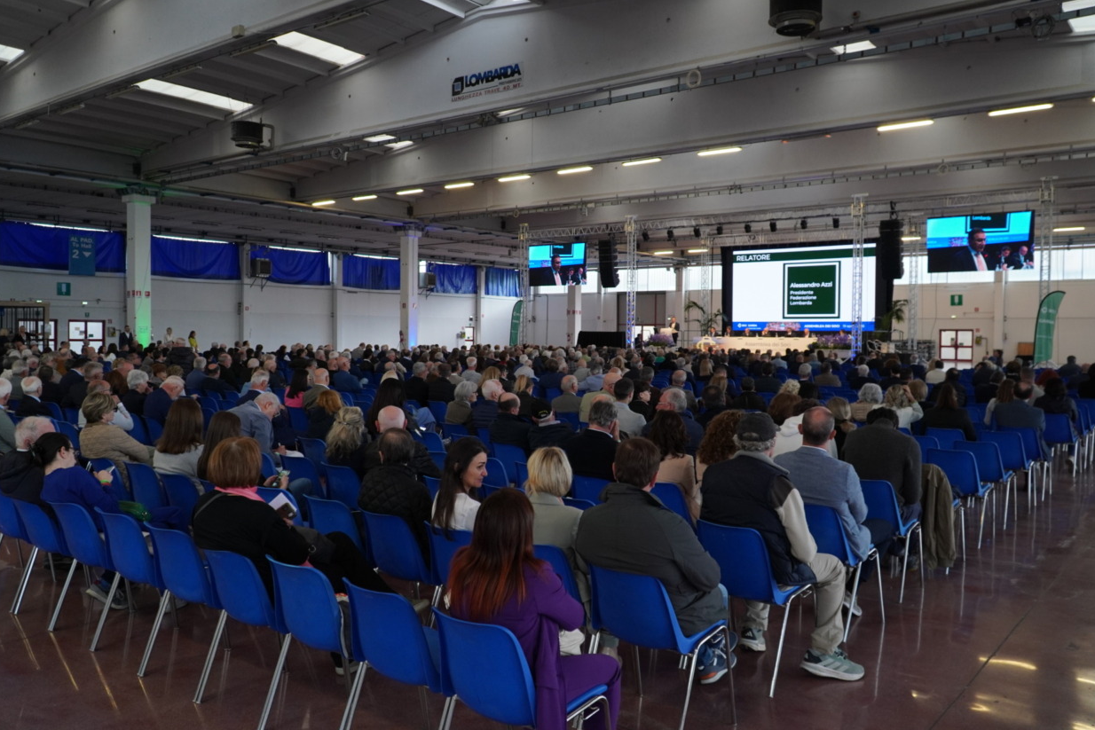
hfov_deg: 65.5
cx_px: 549
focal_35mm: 28
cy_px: 356
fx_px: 852
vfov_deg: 46.4
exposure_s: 1/100
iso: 800
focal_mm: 18
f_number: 4
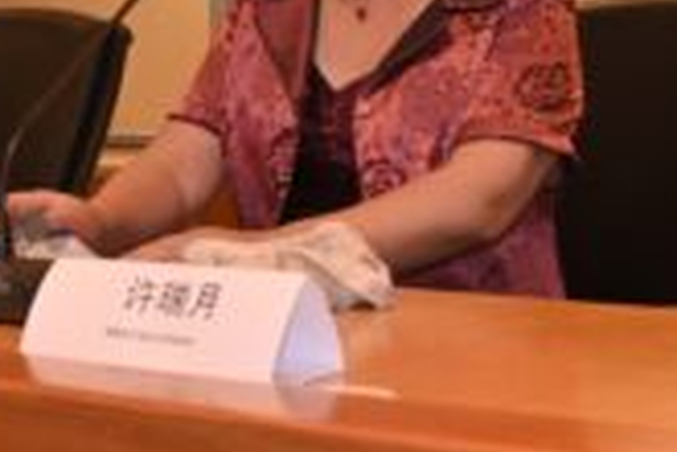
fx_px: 2125
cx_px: 57
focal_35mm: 113
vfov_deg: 11.9
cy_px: -70
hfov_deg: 17.8
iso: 500
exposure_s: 1/60
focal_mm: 31
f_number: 7.1
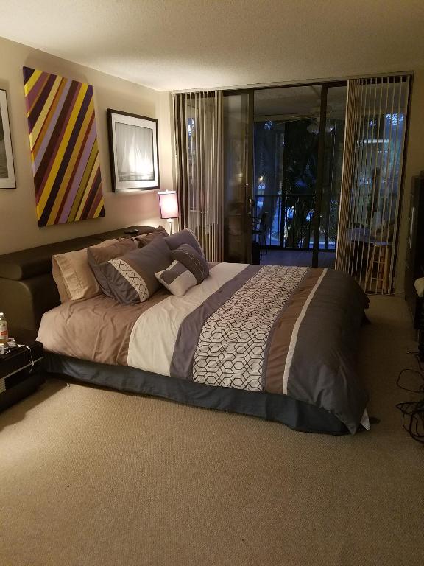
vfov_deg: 67.3
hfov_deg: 53.1
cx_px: 212
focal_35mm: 26
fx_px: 425
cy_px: 283
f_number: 1.7
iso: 250
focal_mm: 4.2
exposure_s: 1/10
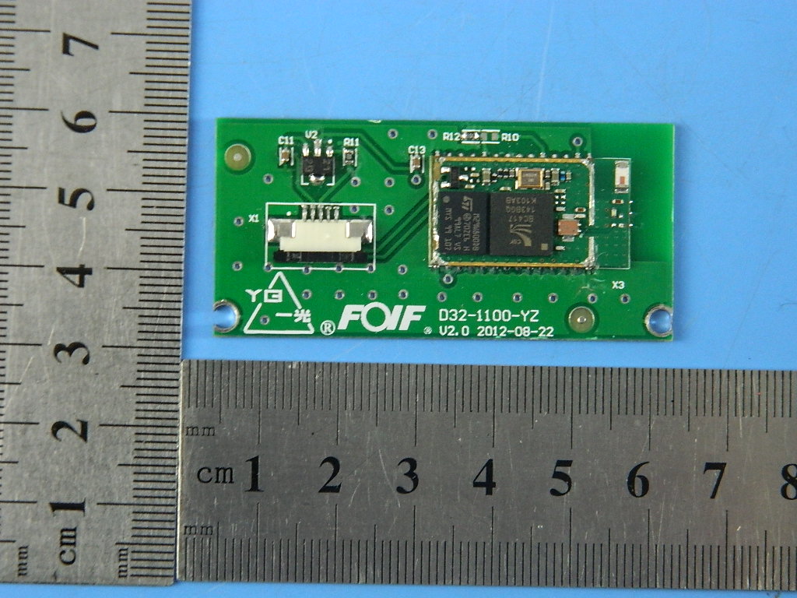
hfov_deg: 15.3
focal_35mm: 129
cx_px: 398
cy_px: 299
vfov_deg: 11.5
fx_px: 2970
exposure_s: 1/13
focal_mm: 23.2
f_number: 4.7
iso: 400
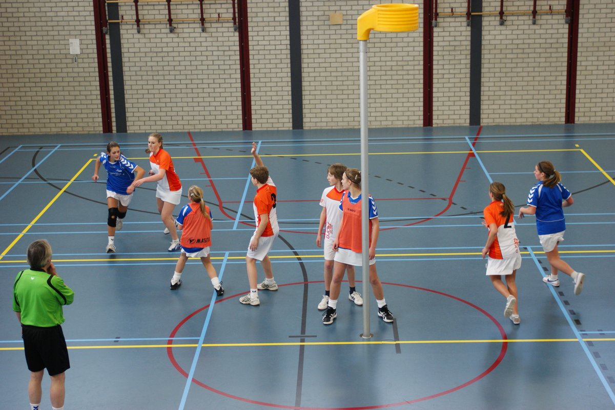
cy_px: 205
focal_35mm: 60
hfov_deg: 33.4
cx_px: 308
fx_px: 1025
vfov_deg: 22.6
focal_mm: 40
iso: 400
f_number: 2.8
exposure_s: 1/160
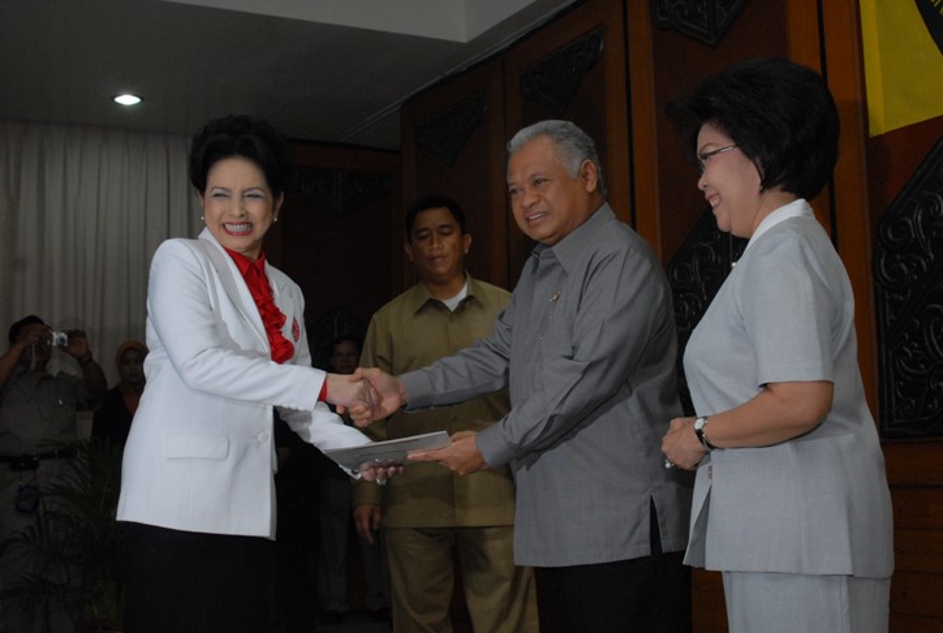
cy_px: 316
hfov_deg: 42.2
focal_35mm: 46
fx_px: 1221
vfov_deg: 29.1
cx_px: 472
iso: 800
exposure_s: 1/80
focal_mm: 31
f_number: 6.3
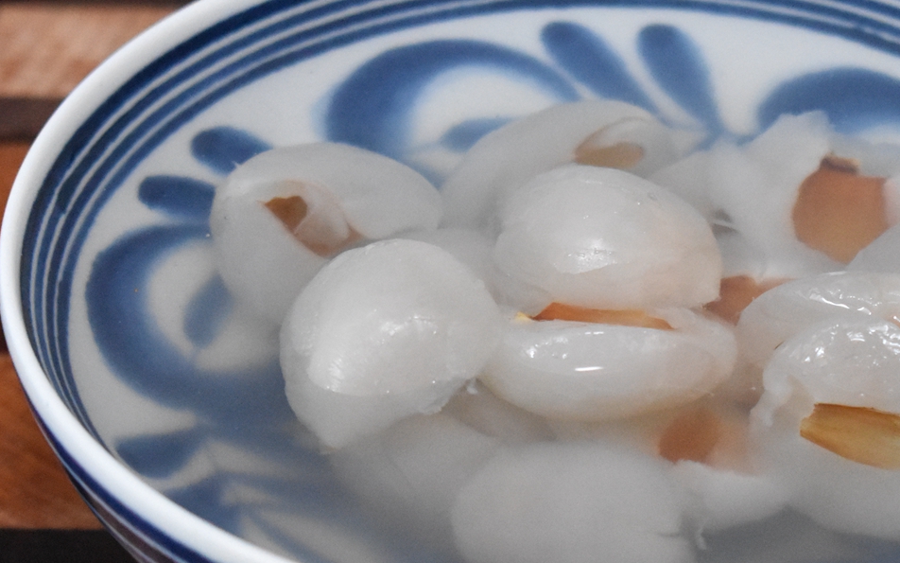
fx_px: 3899
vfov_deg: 8.2
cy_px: 350
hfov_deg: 13.1
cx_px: 660
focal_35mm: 159
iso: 5000
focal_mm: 55
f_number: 5.6
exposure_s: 1/100
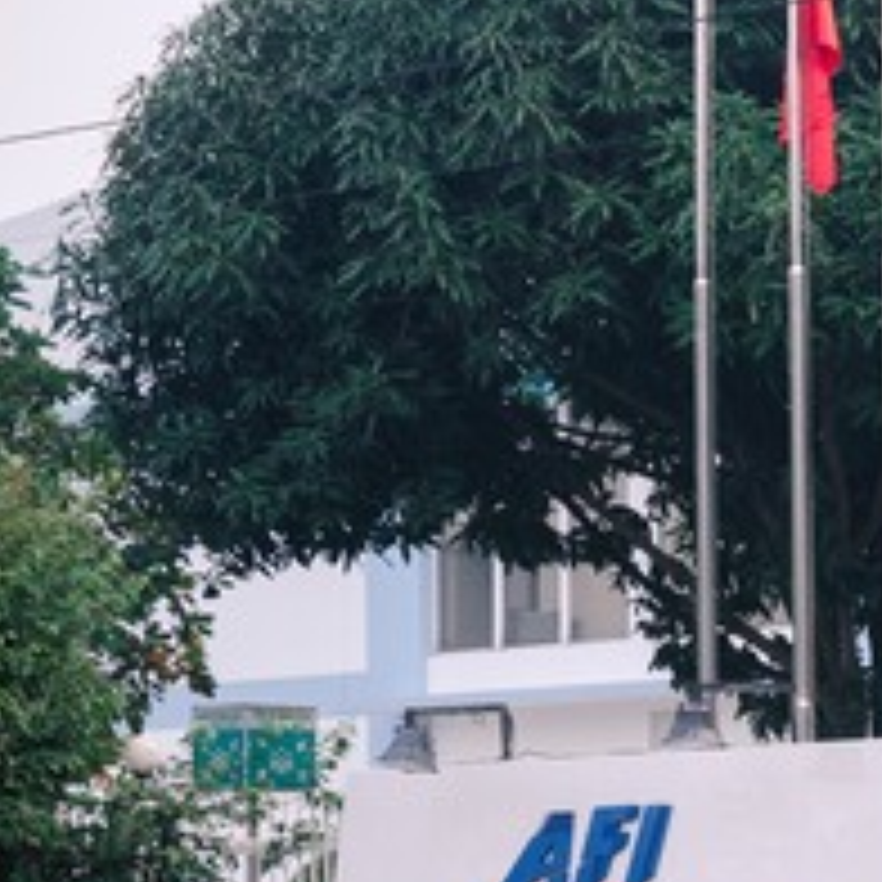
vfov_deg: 8.2
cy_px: 783
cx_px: 1796
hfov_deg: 7.9
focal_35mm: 212
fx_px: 6111
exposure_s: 1/400
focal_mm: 61
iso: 1000
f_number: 4
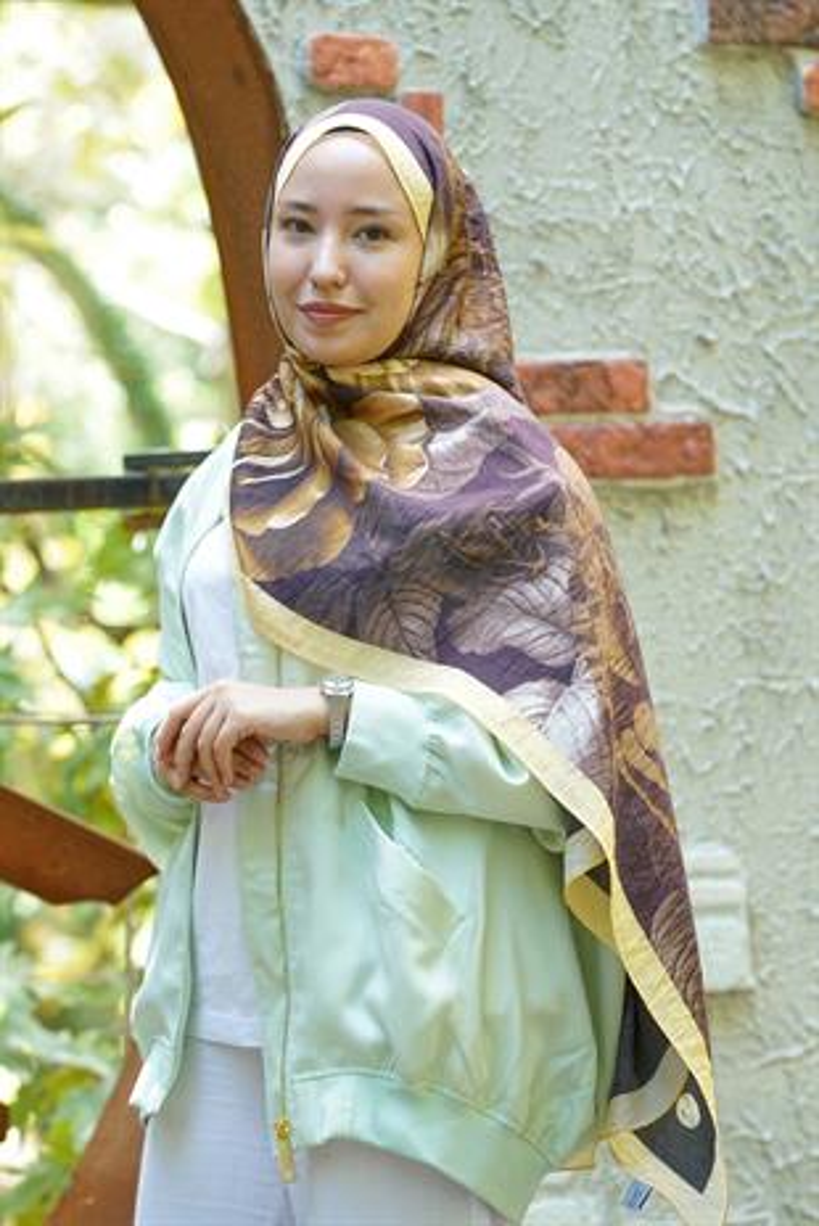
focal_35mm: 123
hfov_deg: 11.2
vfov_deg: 16.6
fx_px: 4191
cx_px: 410
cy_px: 613
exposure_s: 1/100
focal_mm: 123
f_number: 5
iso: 640
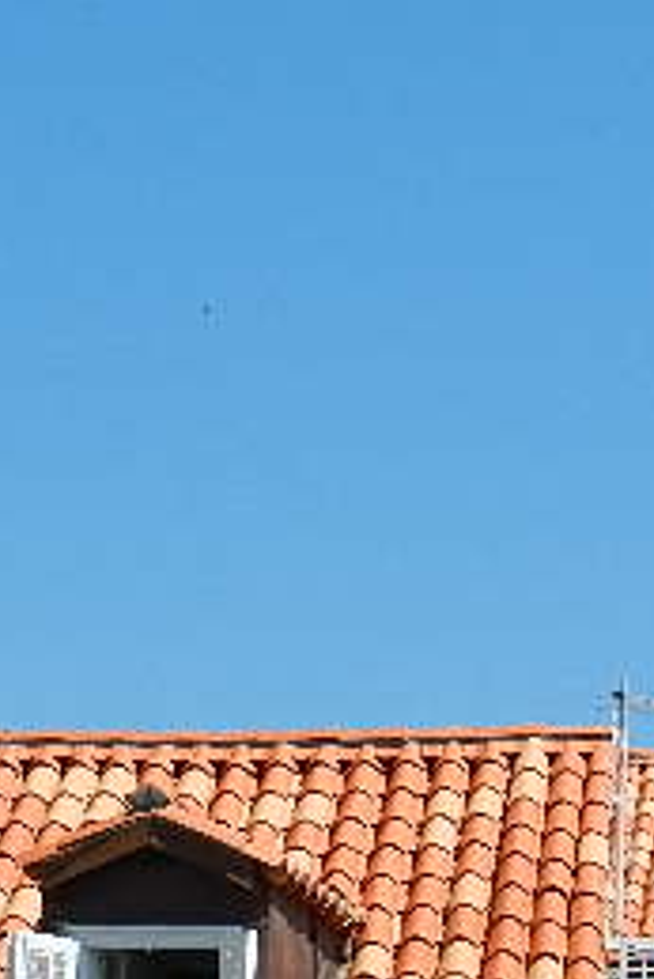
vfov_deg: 13.2
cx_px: 650
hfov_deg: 8.9
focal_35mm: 154
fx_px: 4191
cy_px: 903
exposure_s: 1/1250
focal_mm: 10.9
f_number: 4.5
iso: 160
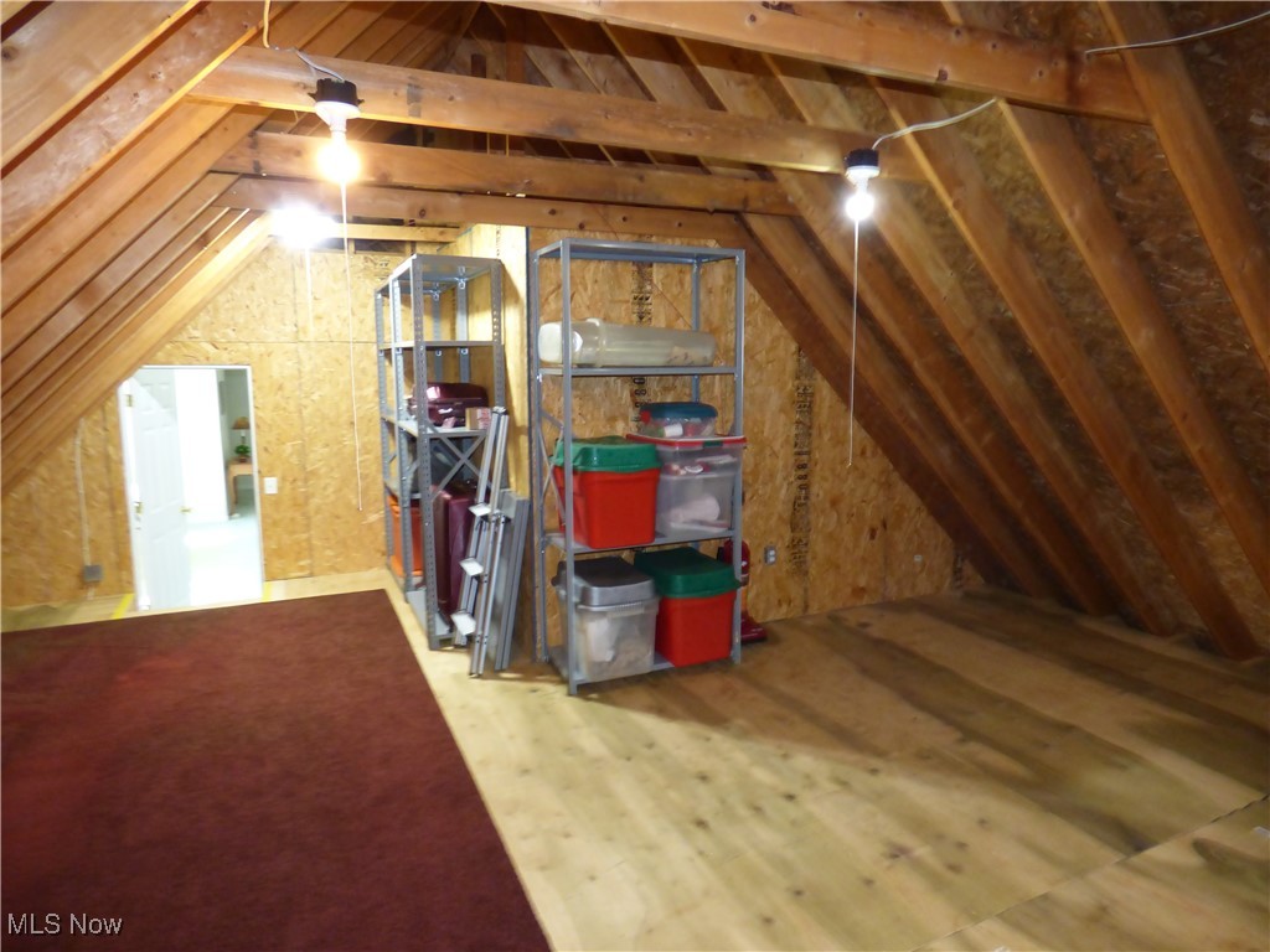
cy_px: 476
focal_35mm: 20
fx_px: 734
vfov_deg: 66.0
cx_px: 635
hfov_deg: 81.7
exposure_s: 1/60
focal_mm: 3.58
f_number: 2.8
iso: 400
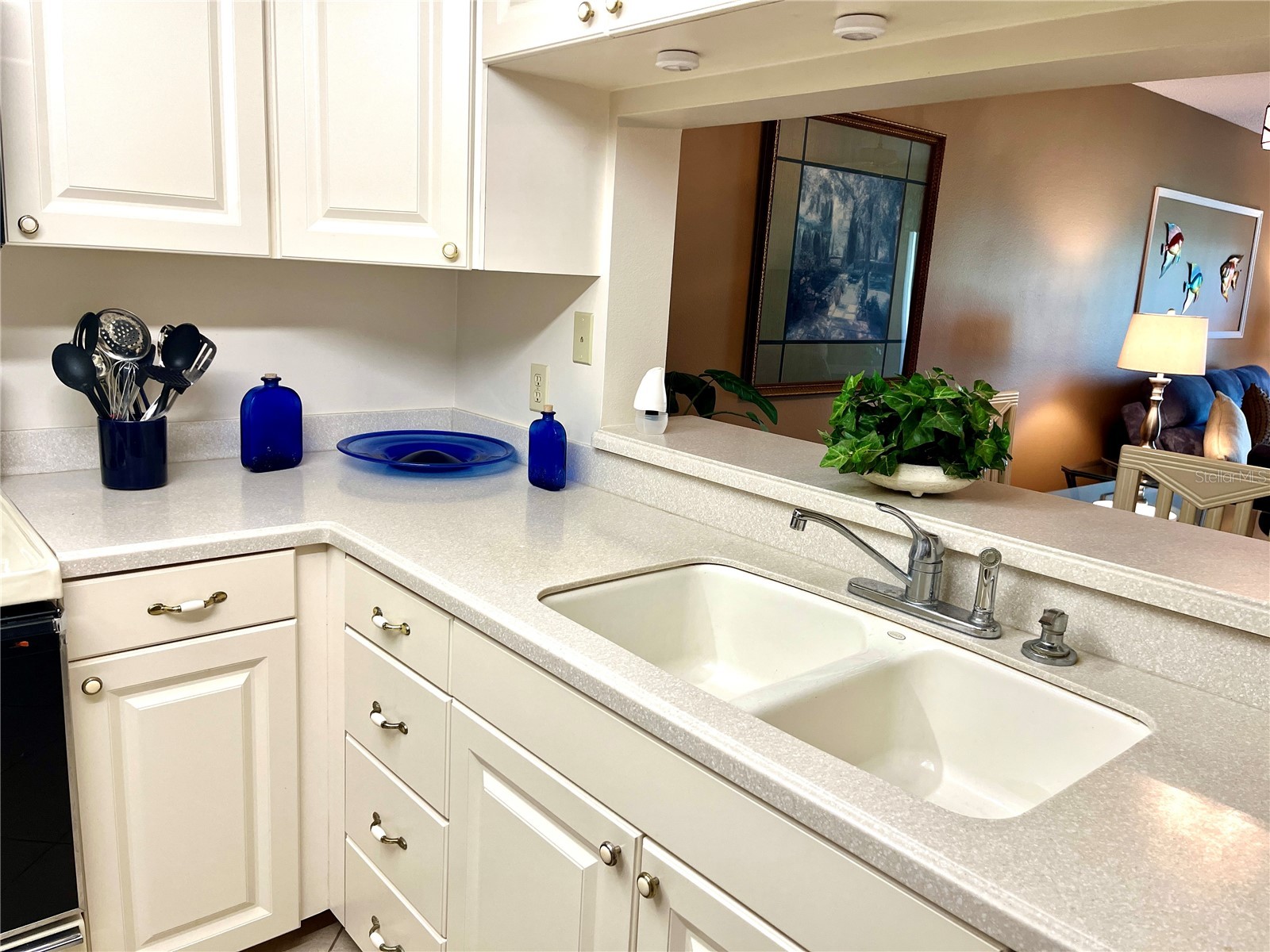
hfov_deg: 67.3
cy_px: 476
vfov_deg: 53.1
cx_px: 635
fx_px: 954
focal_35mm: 26
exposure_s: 1/120
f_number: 1.6
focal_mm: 5.1
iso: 100
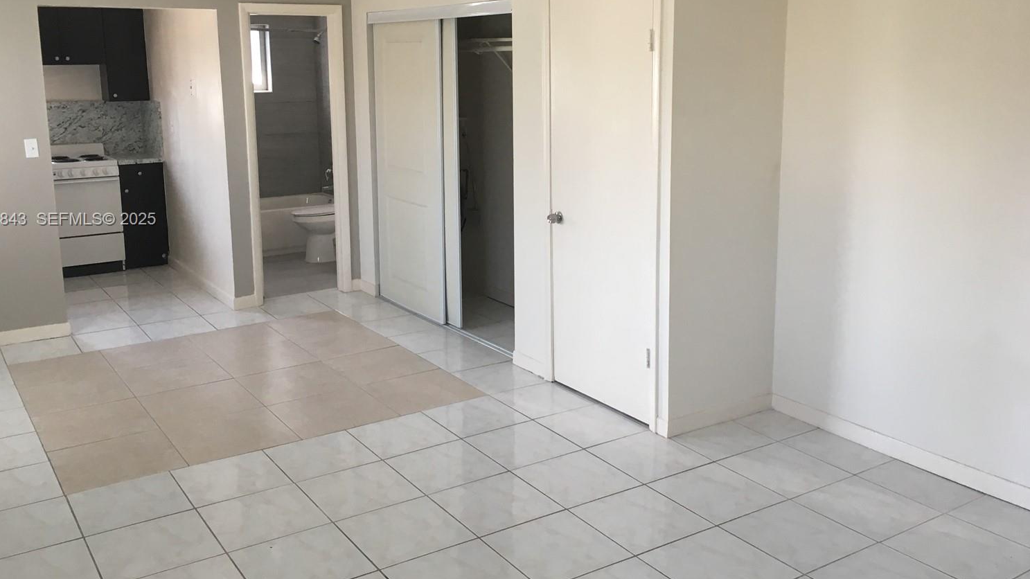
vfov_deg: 34.5
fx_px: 928
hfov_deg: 58.0
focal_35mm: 34
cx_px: 495
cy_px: 220
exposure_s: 1/30
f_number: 2.2
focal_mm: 4.15
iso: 25
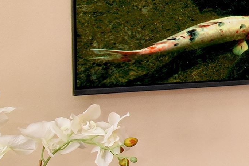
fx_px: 498
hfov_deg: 18.0
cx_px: 511
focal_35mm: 72
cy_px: 59
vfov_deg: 18.9
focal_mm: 16
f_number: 16
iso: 5000
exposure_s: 1/60
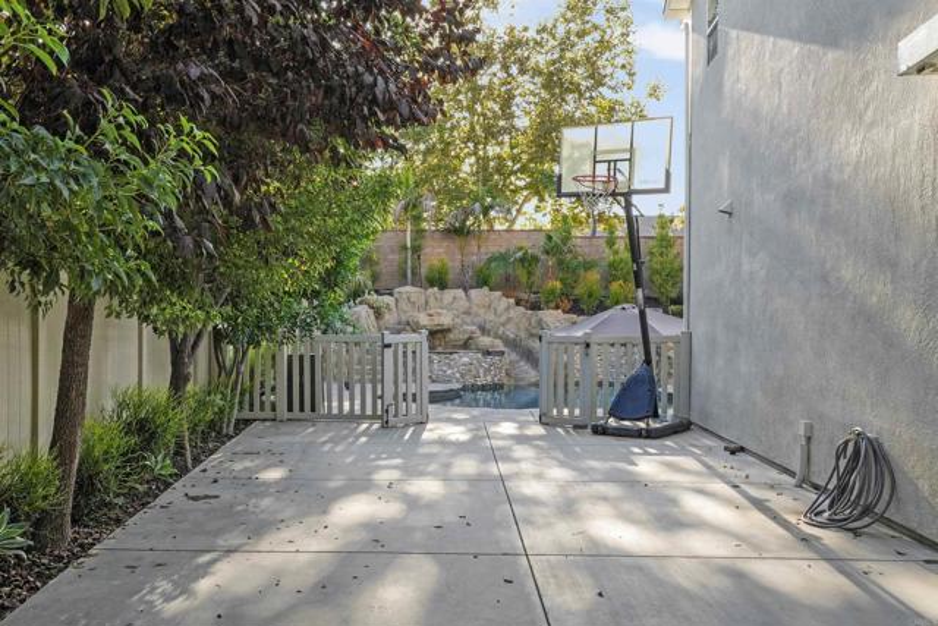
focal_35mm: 30
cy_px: 313
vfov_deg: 43.6
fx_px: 782
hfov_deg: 61.9
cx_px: 469
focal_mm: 30
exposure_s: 1/125
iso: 1250
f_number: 18
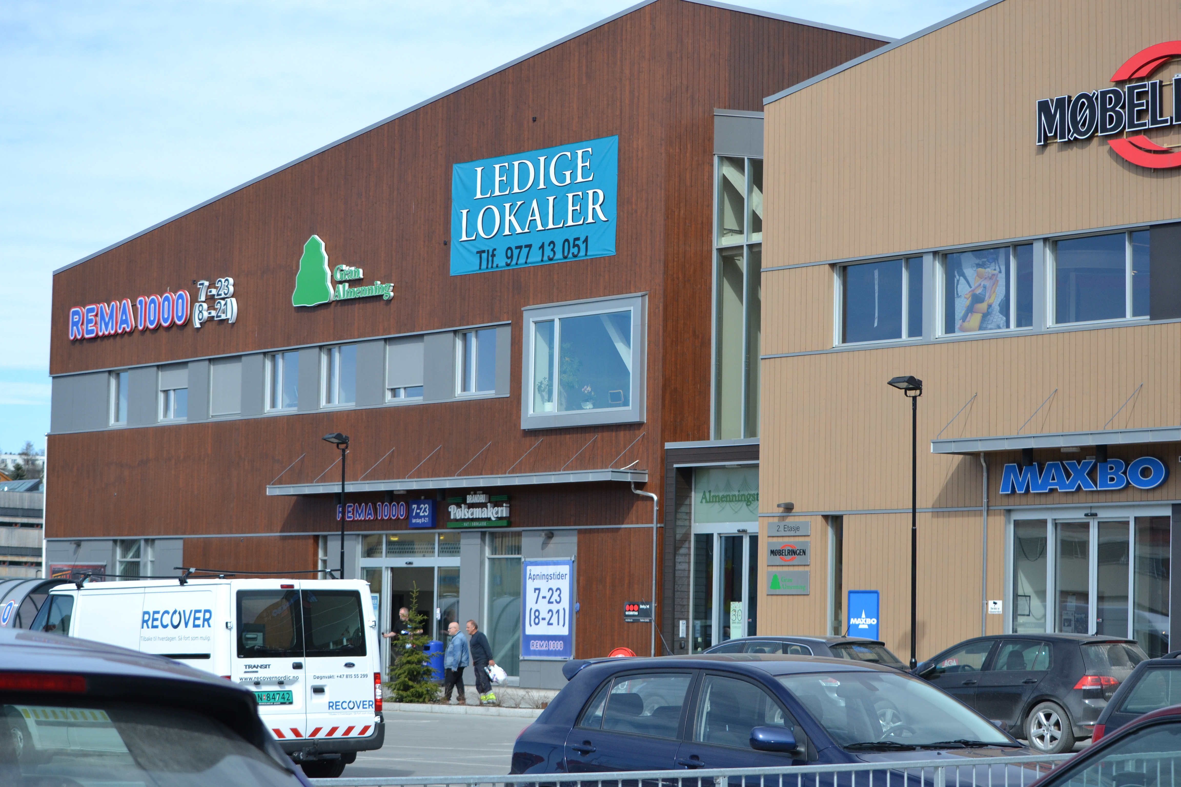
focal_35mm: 82
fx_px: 2706
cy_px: 394
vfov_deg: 16.6
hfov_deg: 24.6
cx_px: 590
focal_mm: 55
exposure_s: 1/1600
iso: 400
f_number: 6.3
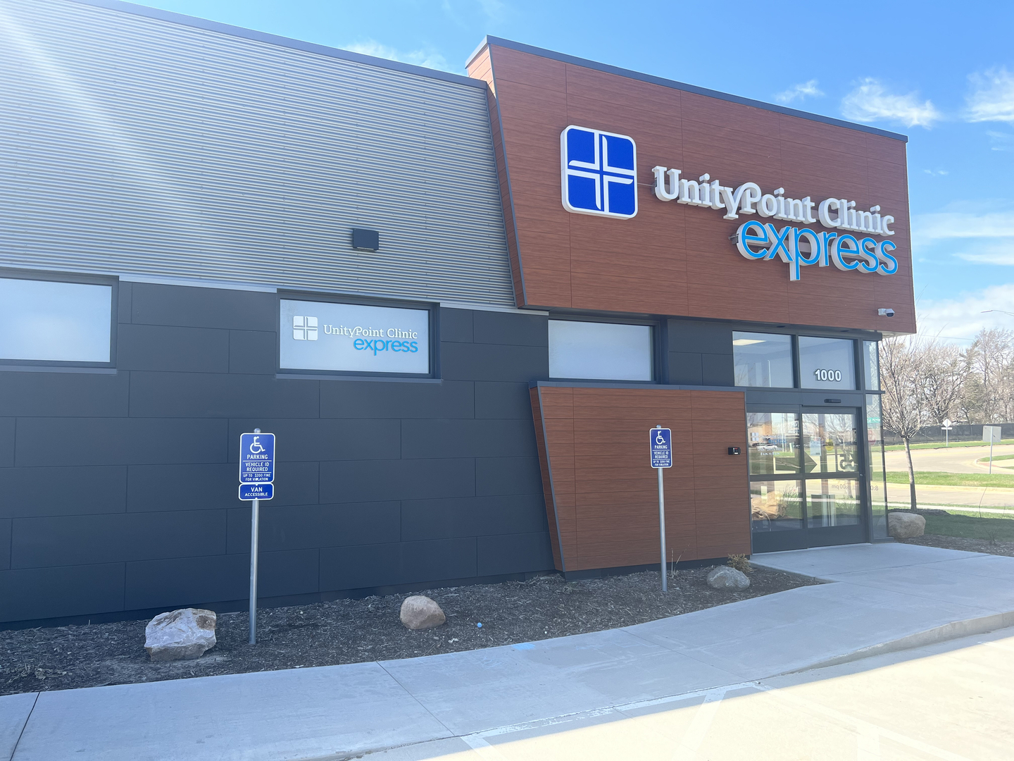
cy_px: 380
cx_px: 507
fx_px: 762
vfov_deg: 53.1
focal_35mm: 26
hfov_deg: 67.3
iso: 50
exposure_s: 1/1311
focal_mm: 5.7
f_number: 1.5
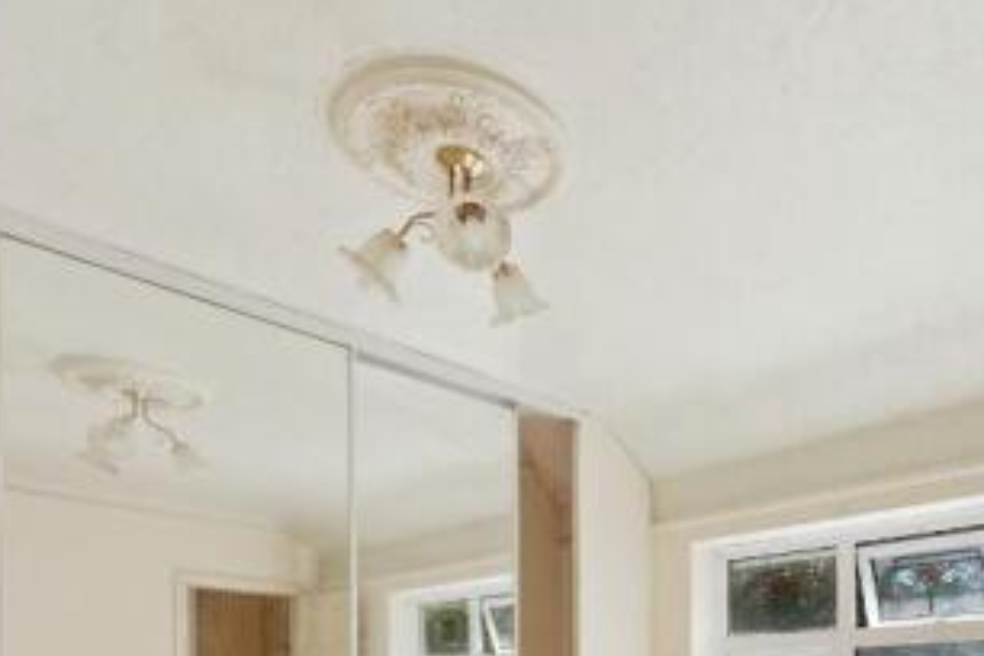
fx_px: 820
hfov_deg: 59.5
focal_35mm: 30
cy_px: 696
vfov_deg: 37.5
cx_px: 703
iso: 640
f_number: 8
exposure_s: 1/50
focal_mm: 14
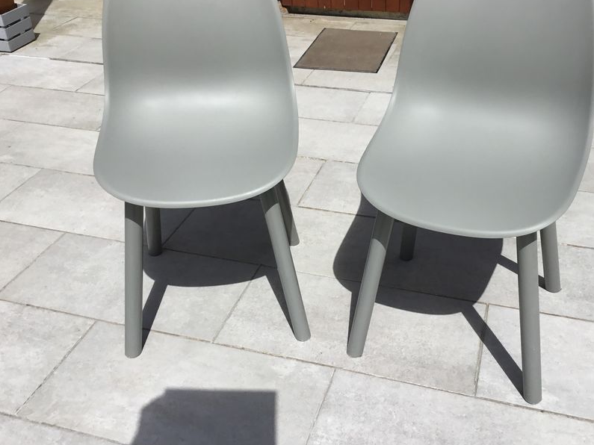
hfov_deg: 47.7
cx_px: 337
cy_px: 204
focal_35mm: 39
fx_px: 669
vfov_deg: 36.8
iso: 25
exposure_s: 1/2632
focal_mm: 3.3
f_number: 2.4
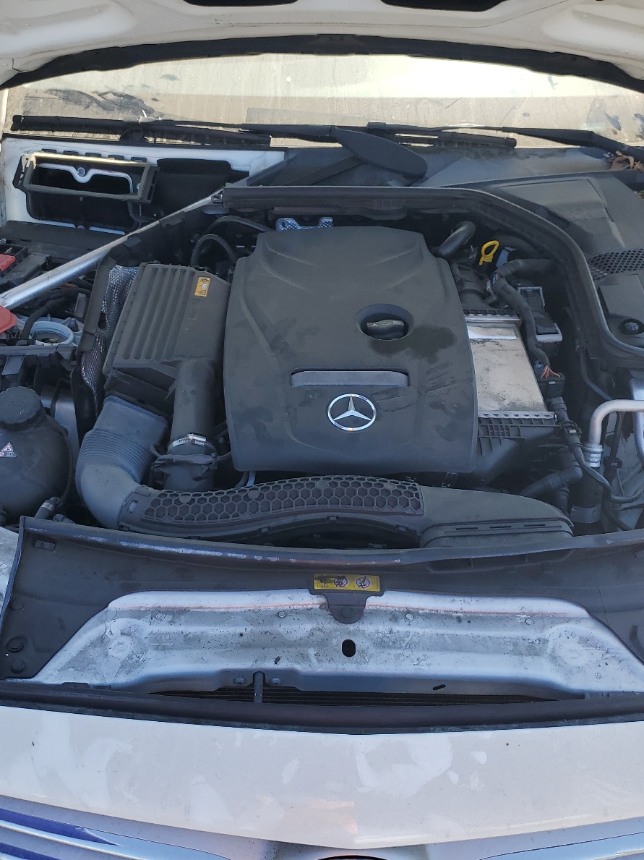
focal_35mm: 35
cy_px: 432
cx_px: 301
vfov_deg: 52.6
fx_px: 869
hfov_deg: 40.7
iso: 50
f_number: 1.5
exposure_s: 1/909
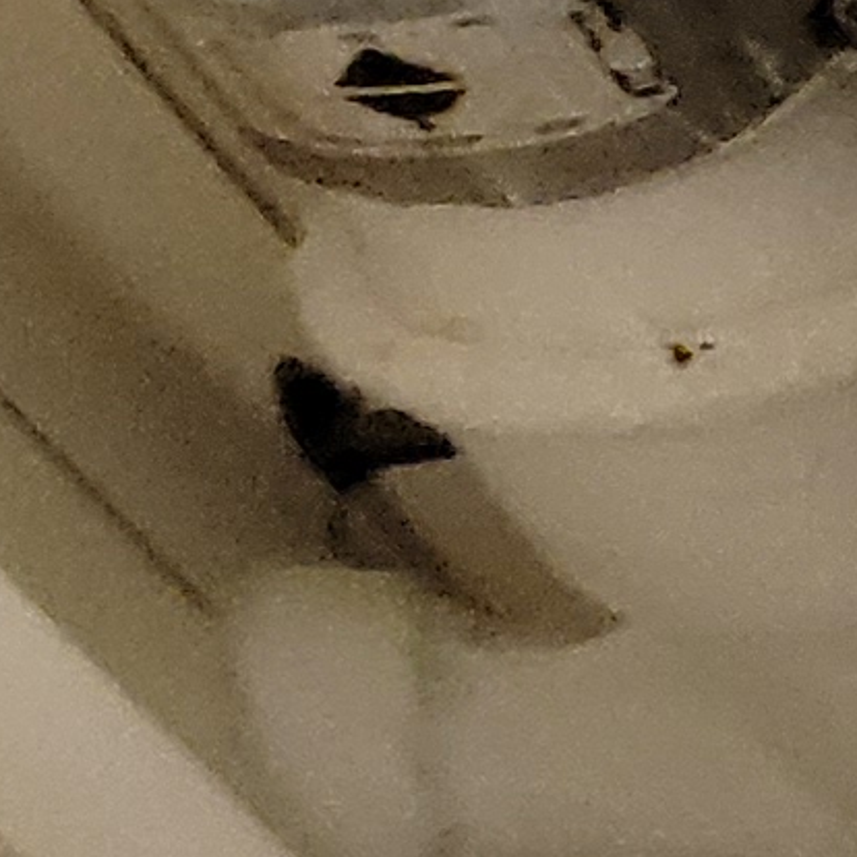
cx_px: 3813
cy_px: 1041
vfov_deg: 15.0
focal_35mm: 112
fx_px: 3137
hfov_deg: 7.3
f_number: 2.2
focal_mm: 2.2
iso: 640
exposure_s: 1/30
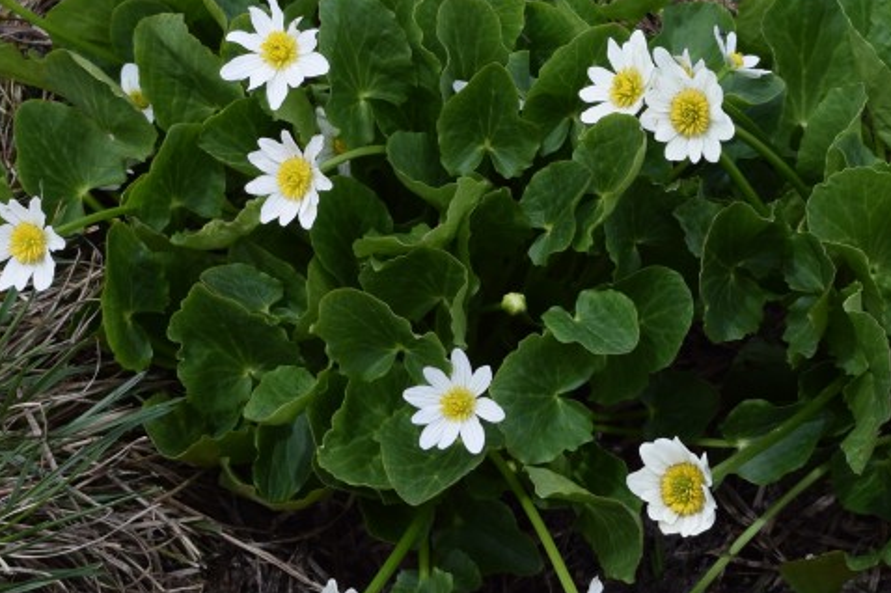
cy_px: -13
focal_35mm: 148
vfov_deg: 9.2
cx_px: 535
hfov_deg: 13.8
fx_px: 3671
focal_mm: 35
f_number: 8
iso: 220
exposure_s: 1/250
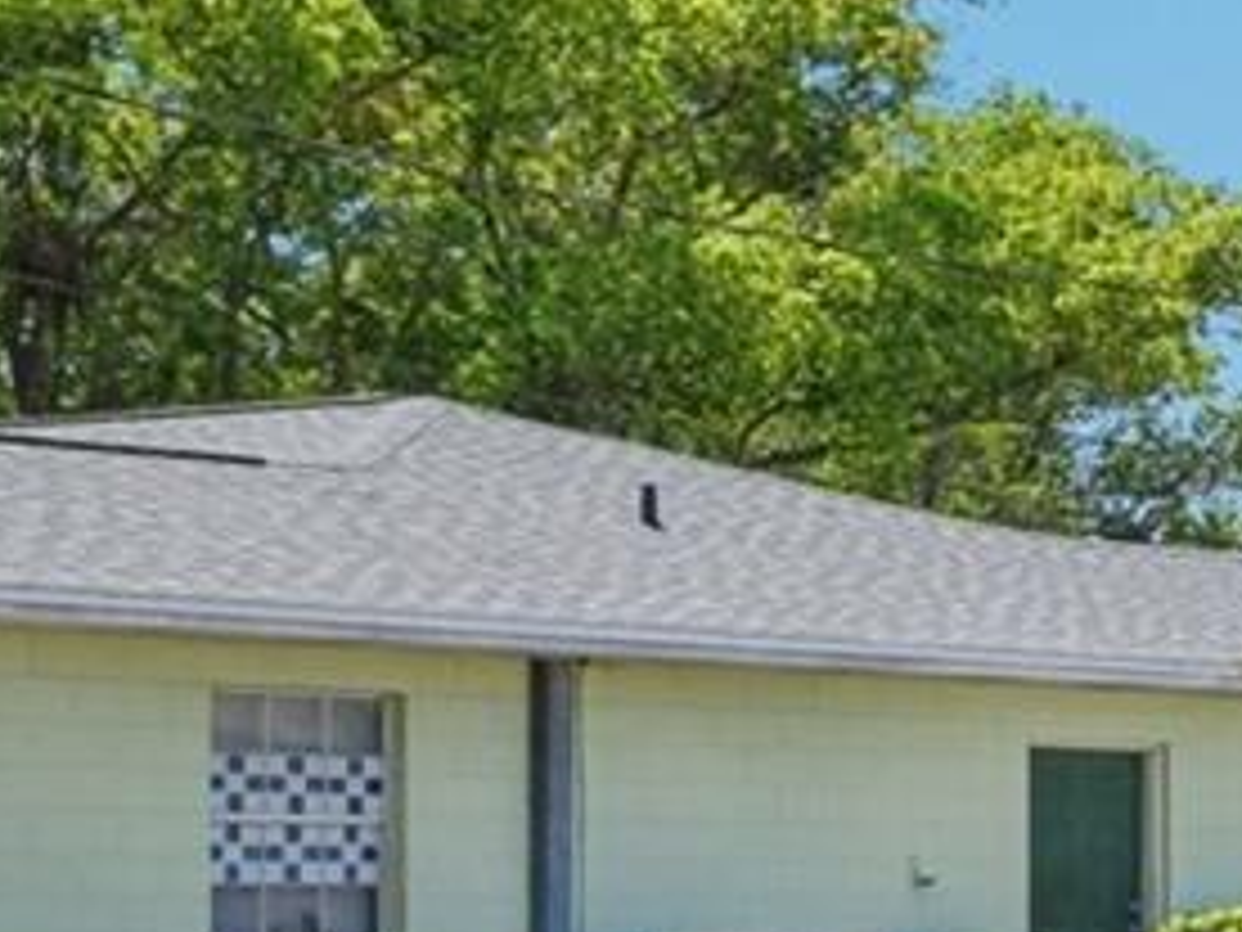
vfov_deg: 12.5
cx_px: 3290
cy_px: 878
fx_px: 4198
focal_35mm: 117
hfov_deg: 12.1
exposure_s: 1/800
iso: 400
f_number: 8
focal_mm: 21
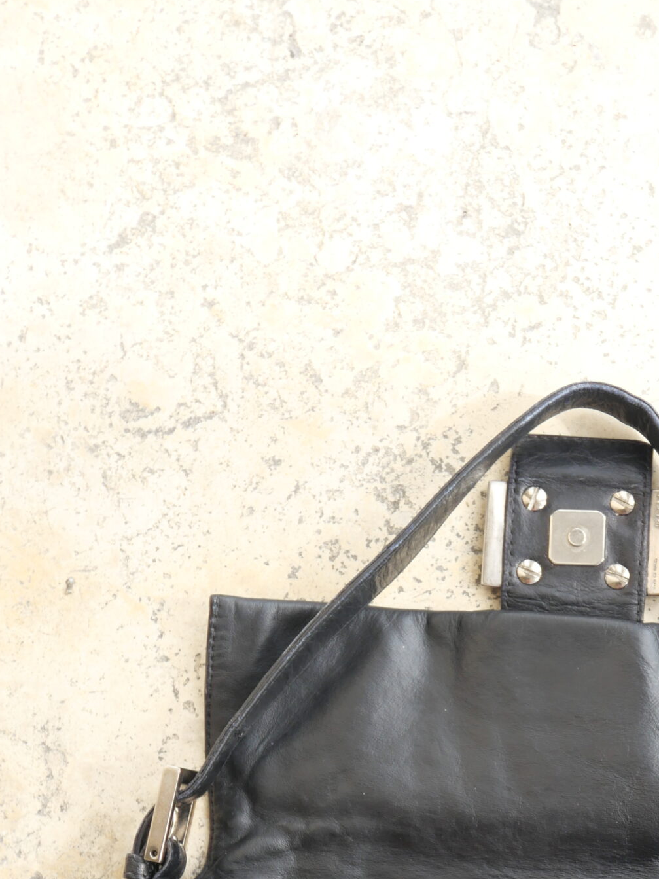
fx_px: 1549
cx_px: 571
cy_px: 813
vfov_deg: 30.1
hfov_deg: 23.5
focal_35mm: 61
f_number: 4.5
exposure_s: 1/160
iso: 200
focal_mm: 16
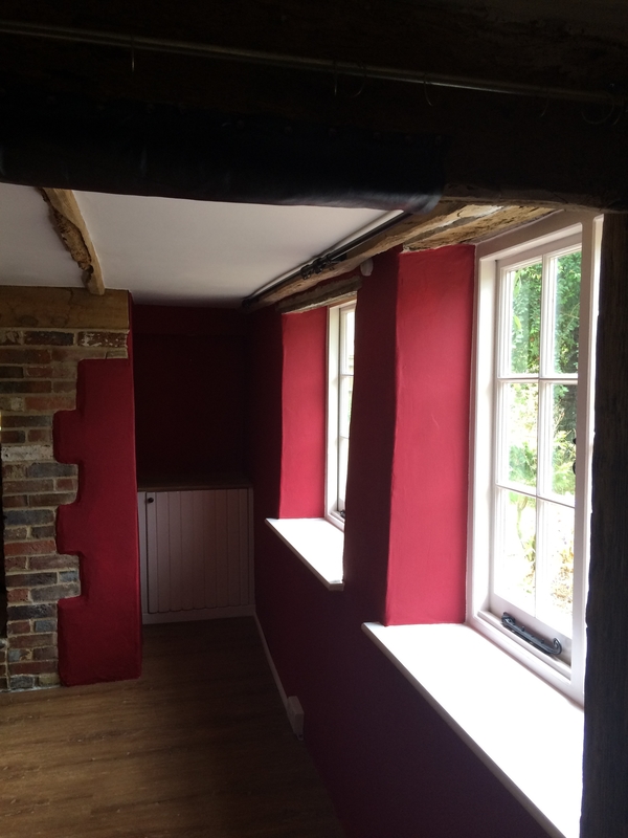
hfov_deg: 48.2
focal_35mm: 29
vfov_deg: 61.7
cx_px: 314
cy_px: 419
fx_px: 701
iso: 80
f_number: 2.2
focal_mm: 4.15
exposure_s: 1/30
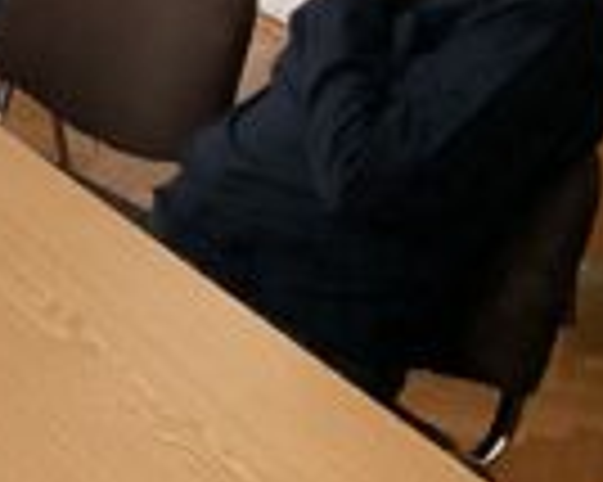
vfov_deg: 9.2
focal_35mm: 162
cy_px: -270
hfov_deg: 11.3
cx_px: -351
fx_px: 2889
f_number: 1.8
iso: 200
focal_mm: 3
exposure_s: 1/60
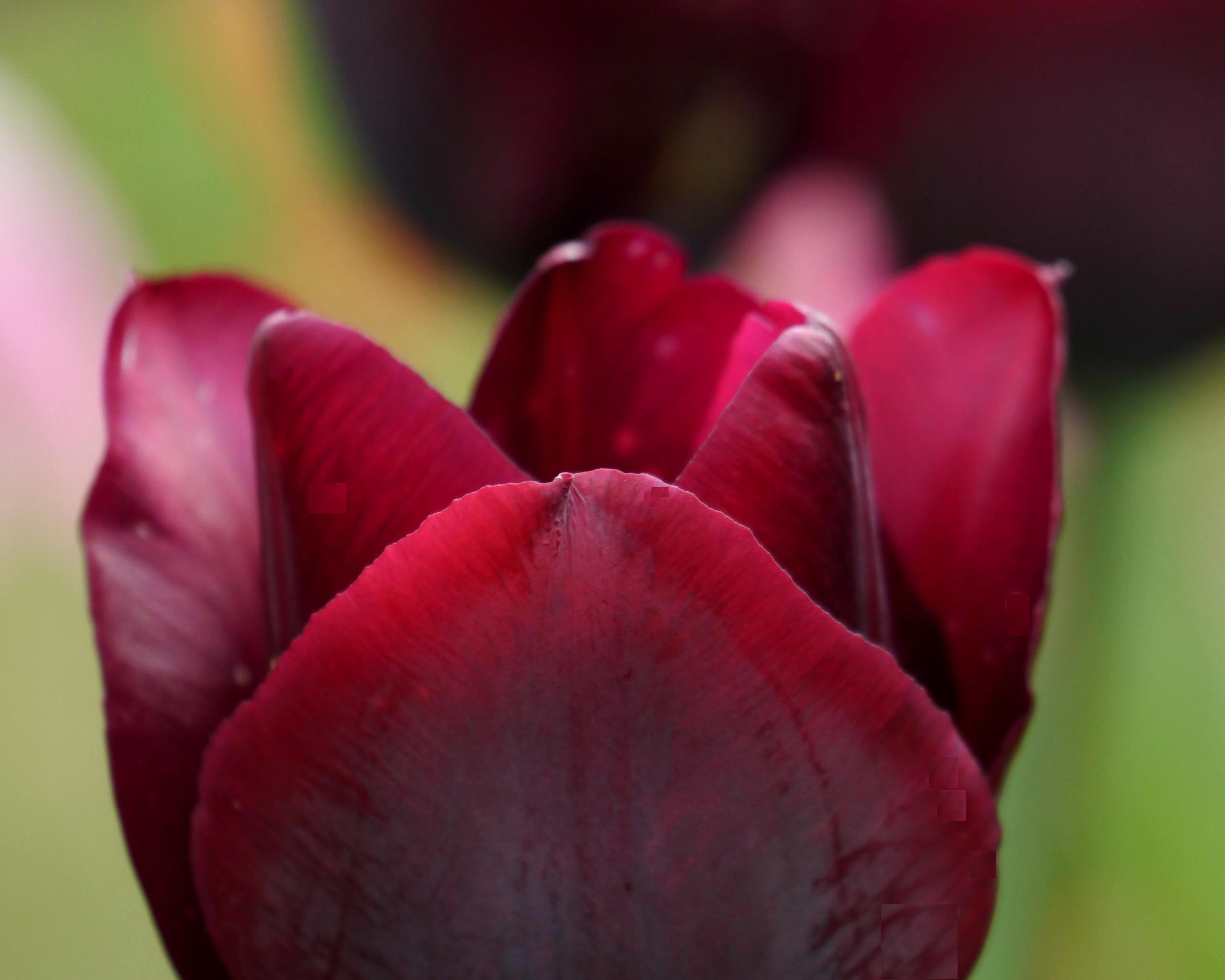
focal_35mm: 382
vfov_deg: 4.1
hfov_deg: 5.1
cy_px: 775
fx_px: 13850
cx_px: 609
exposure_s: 1/320
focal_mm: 143
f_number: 5.6
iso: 640
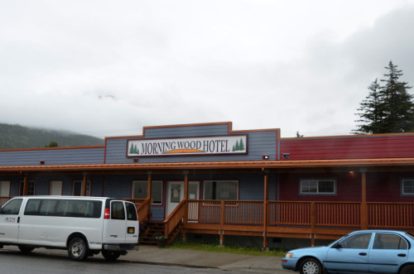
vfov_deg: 31.7
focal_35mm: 42
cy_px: 137
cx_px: 207
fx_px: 482
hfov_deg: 46.5
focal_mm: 28
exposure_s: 1/250
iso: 180
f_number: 8
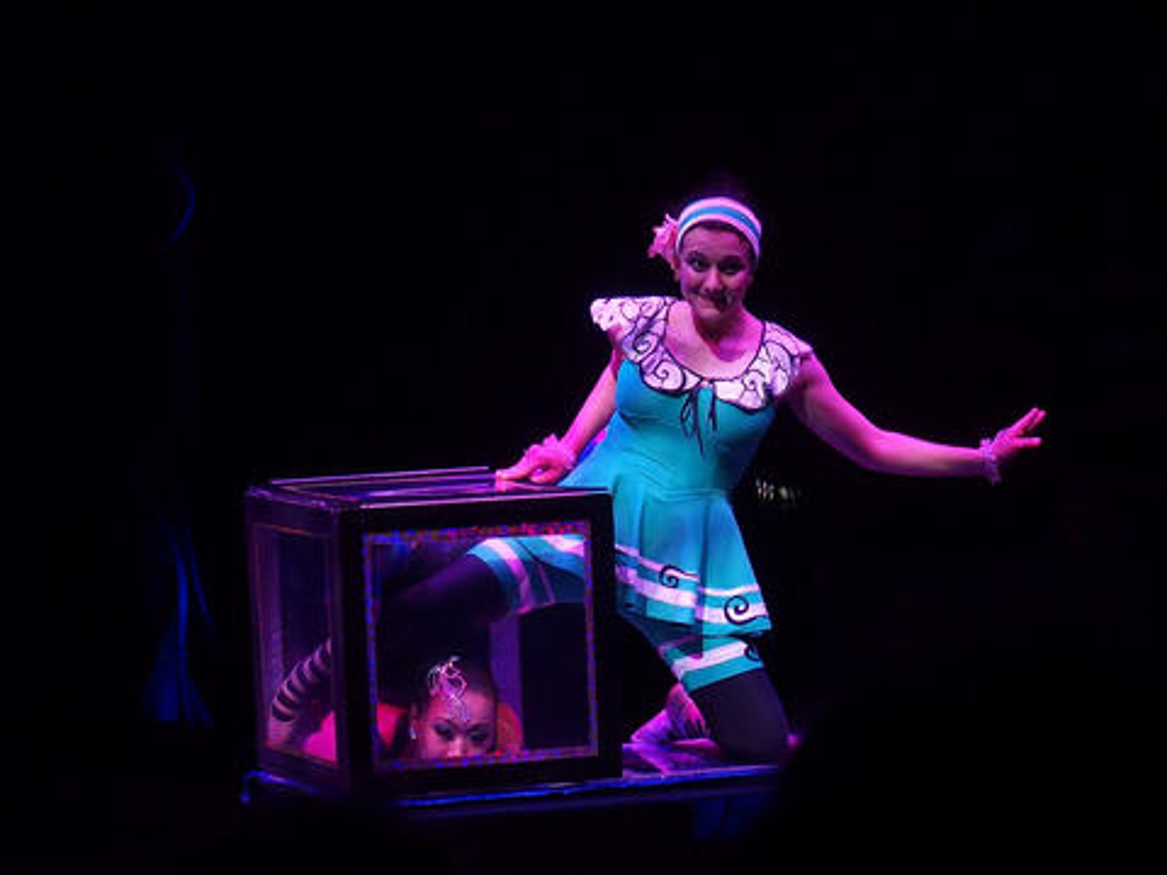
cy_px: 438
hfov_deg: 15.9
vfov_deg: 12.0
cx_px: 584
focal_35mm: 124
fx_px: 4180
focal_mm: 26.2
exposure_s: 1/60
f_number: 2.8
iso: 400
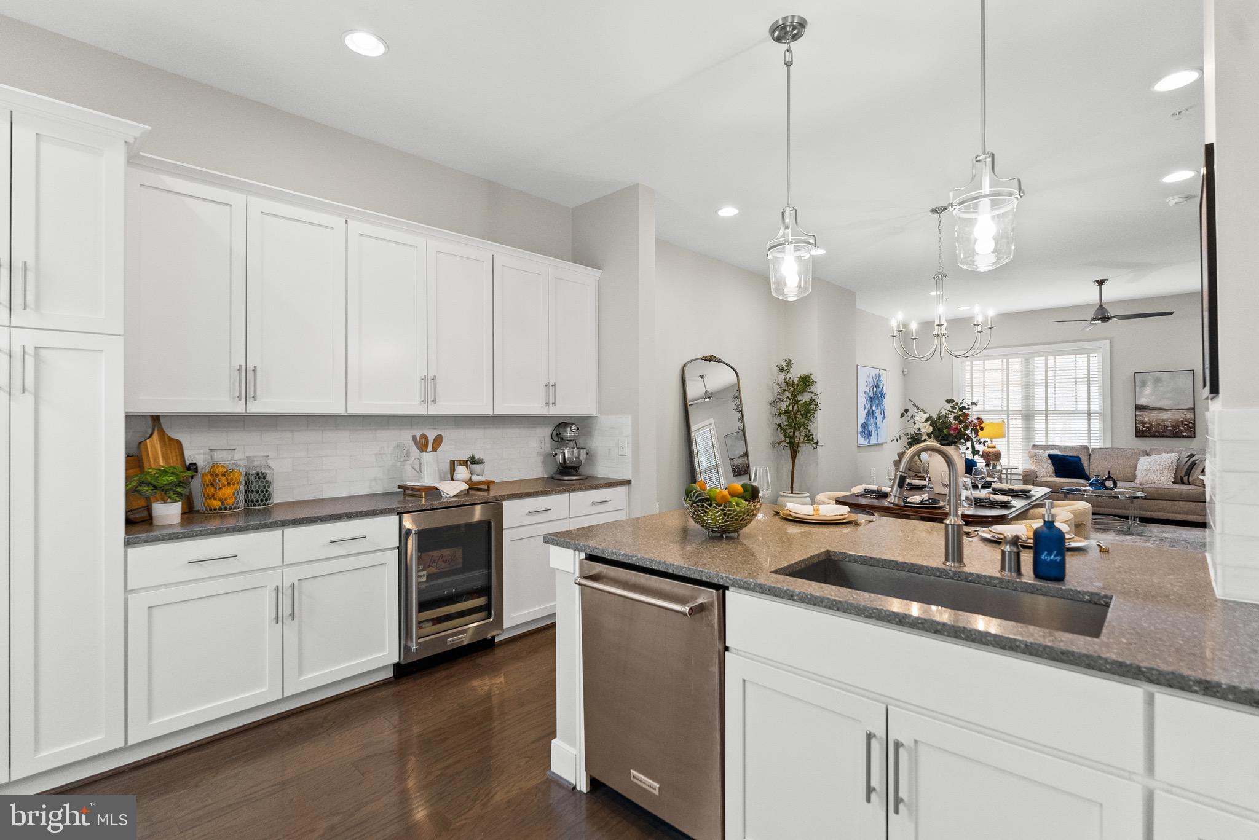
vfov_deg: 72.1
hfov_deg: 95.0
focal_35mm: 16
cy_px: 420
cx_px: 630
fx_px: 577
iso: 1600
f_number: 4.5
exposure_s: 1/25
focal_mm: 16.5
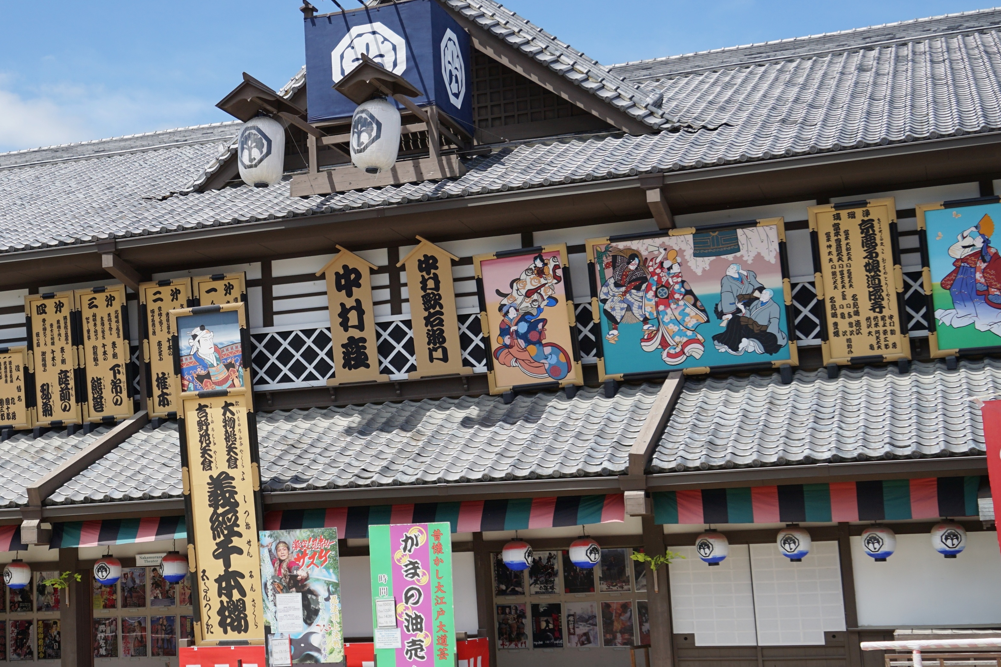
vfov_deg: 23.8
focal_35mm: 57
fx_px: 1585
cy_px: 303
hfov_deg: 34.5
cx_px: 276
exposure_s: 1/800
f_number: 5
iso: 100
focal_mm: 37
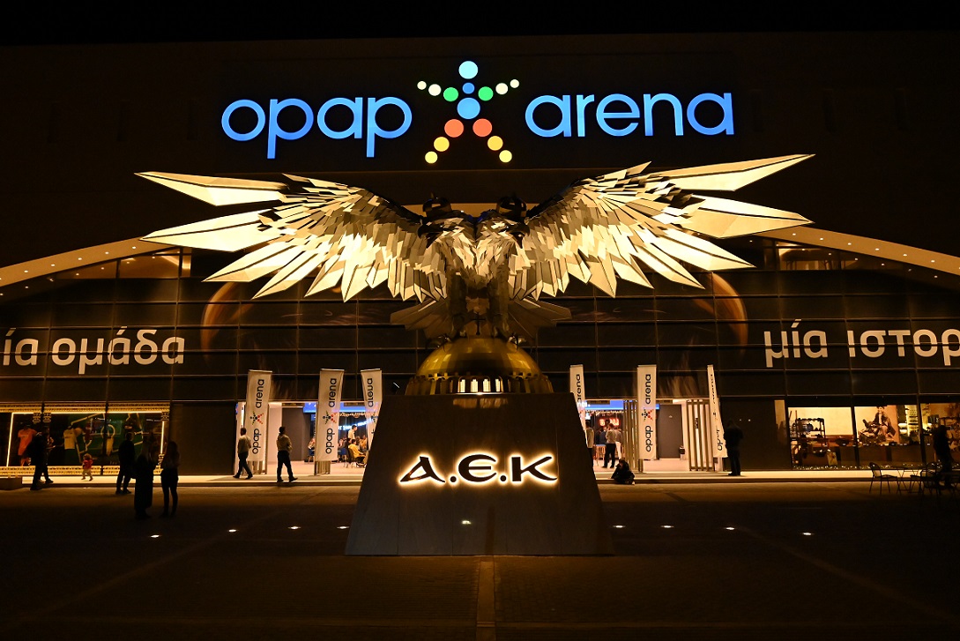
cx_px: 480
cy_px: 320
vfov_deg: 49.6
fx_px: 694
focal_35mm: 26
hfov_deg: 69.4
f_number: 5.6
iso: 8000
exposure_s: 1/200
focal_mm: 26
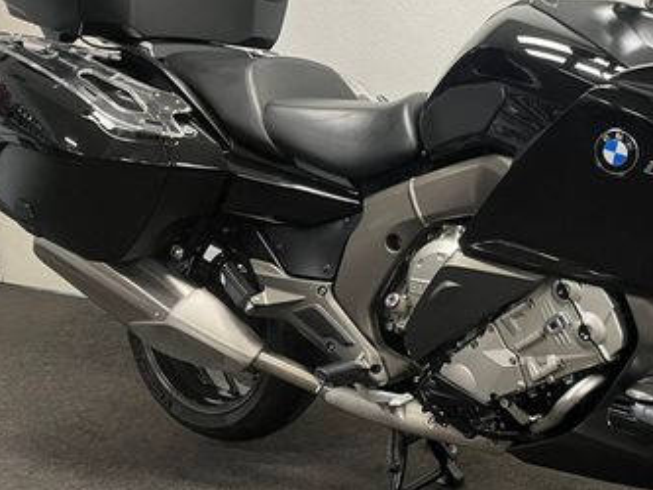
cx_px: 559
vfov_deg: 29.0
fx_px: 944
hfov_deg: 36.3
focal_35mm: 50
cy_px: 184
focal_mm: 5.1
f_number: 1.6
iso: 125
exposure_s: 1/50
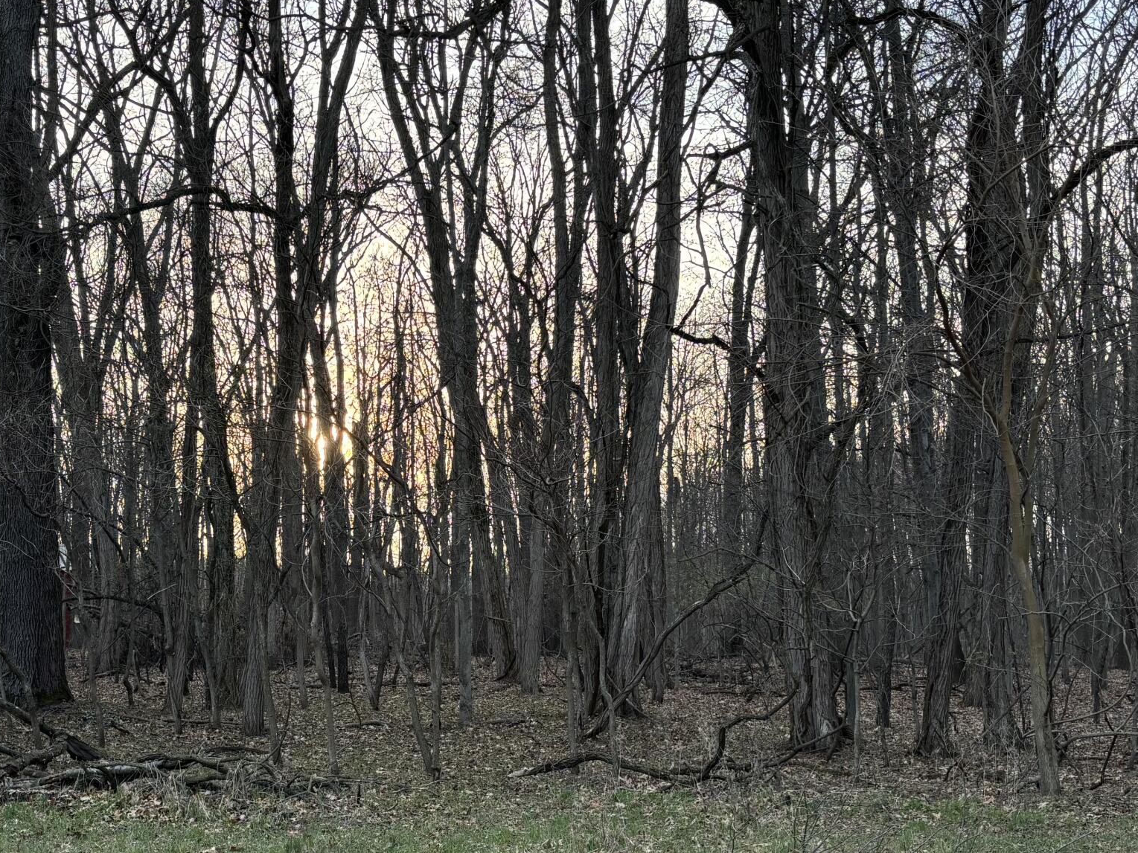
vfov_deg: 28.5
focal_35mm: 51
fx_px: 1677
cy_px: 489
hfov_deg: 37.2
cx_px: 409
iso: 50
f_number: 1.6
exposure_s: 1/238
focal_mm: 5.96
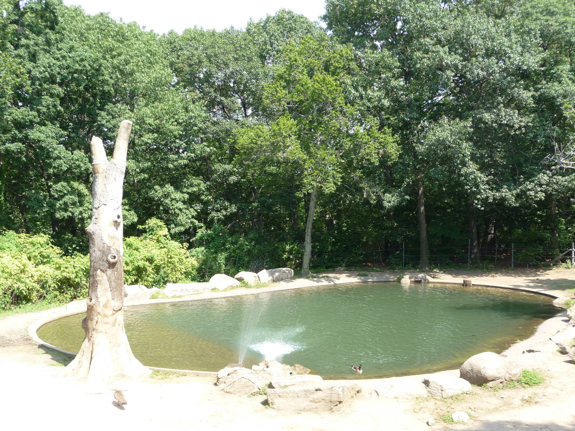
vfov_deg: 36.0
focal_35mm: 40
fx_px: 664
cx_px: 288
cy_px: 216
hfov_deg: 46.8
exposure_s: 1/160
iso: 100
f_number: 3.9
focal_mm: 6.7
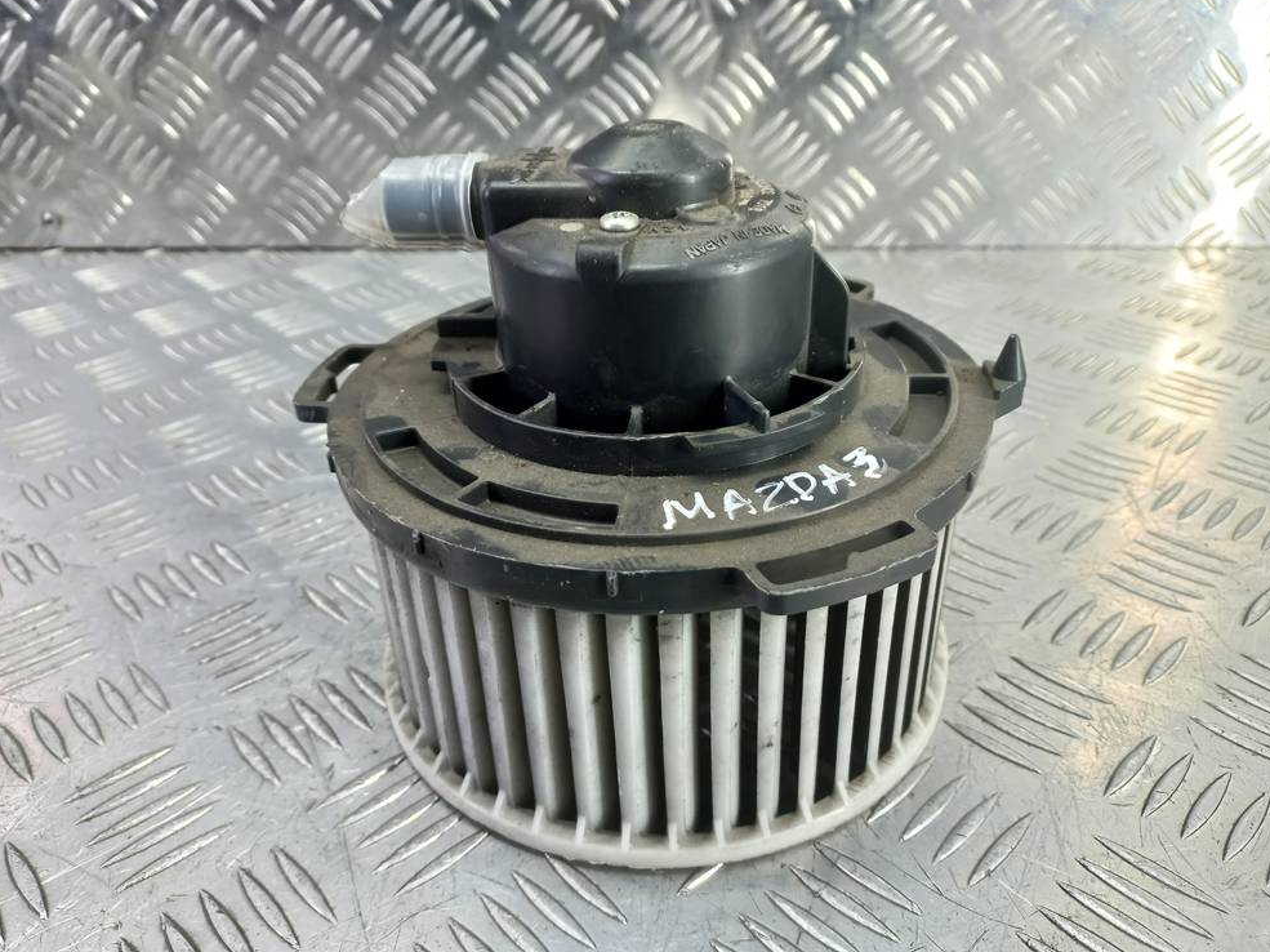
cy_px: 477
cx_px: 637
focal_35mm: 26
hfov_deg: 67.3
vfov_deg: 53.0
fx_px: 954
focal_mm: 4.6
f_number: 1.8
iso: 125
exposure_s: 1/50
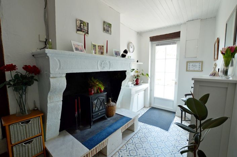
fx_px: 99
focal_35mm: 15
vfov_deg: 77.2
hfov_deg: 100.5
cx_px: 118
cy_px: 78
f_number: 4.5
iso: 400
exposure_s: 1/80
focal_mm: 10
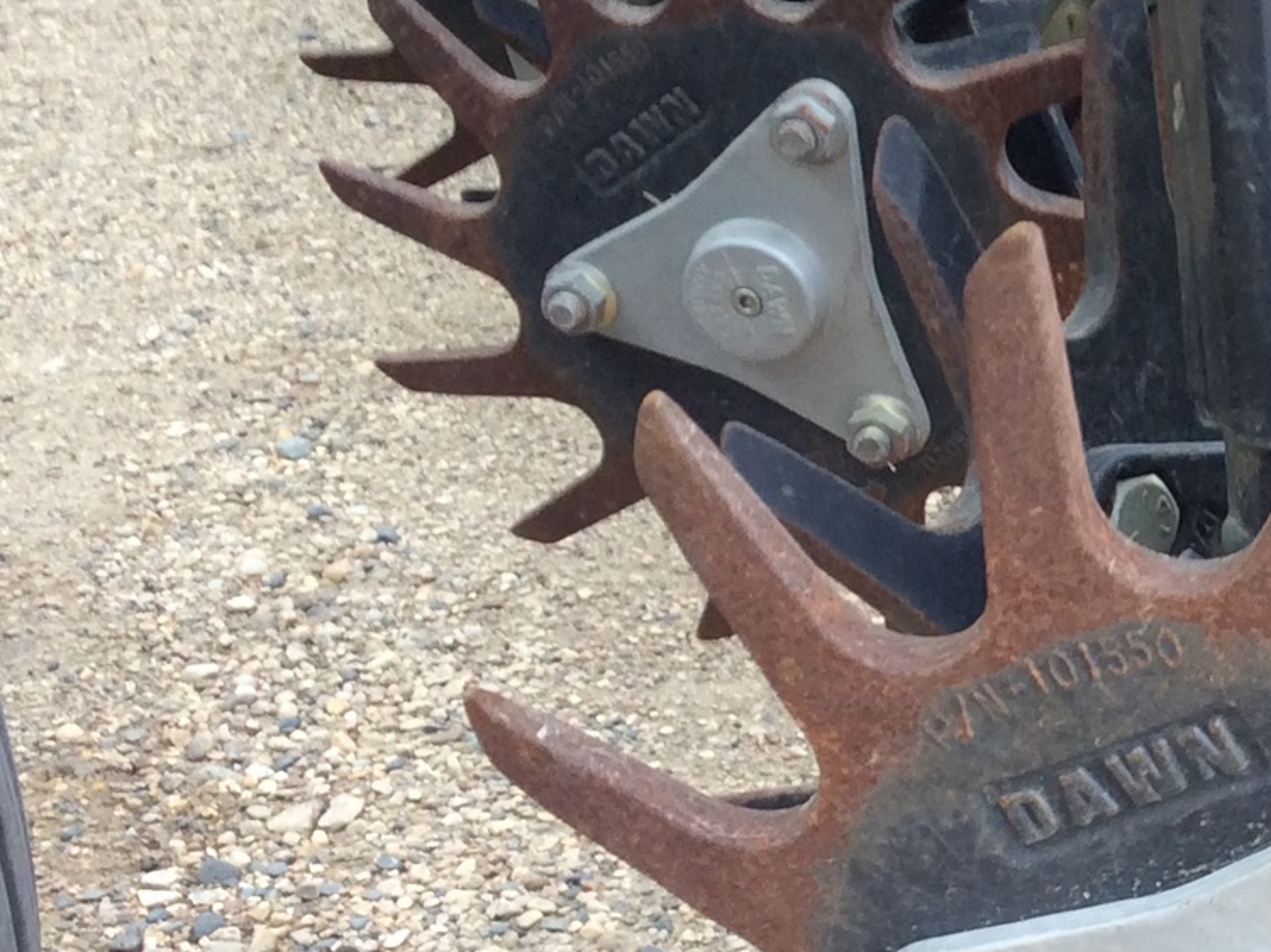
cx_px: 1395
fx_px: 3303
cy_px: 520
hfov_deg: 20.7
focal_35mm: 90
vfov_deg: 16.4
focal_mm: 3.3
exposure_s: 1/40
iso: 40
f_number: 2.4
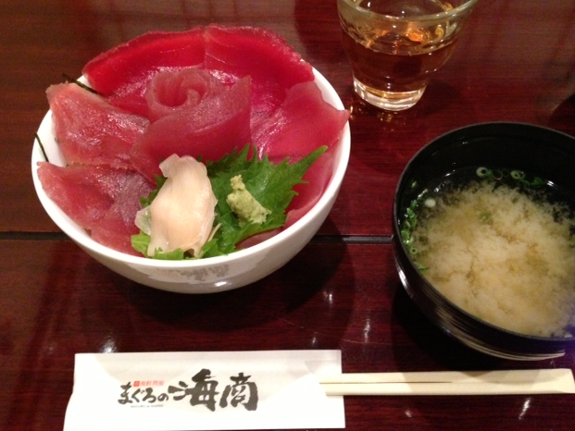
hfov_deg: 53.9
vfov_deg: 41.8
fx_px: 565
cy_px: 210
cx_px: 291
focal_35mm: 34
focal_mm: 4.13
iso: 800
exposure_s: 1/15
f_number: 2.4
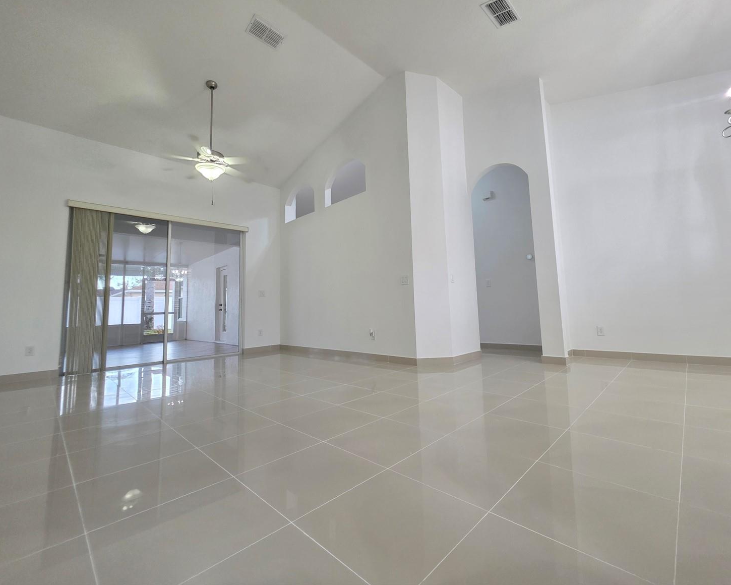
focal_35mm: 14
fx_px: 303
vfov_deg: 88.0
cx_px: 385
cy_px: 283
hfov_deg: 100.6
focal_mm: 2.2
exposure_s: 1/120
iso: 320
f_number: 1.9
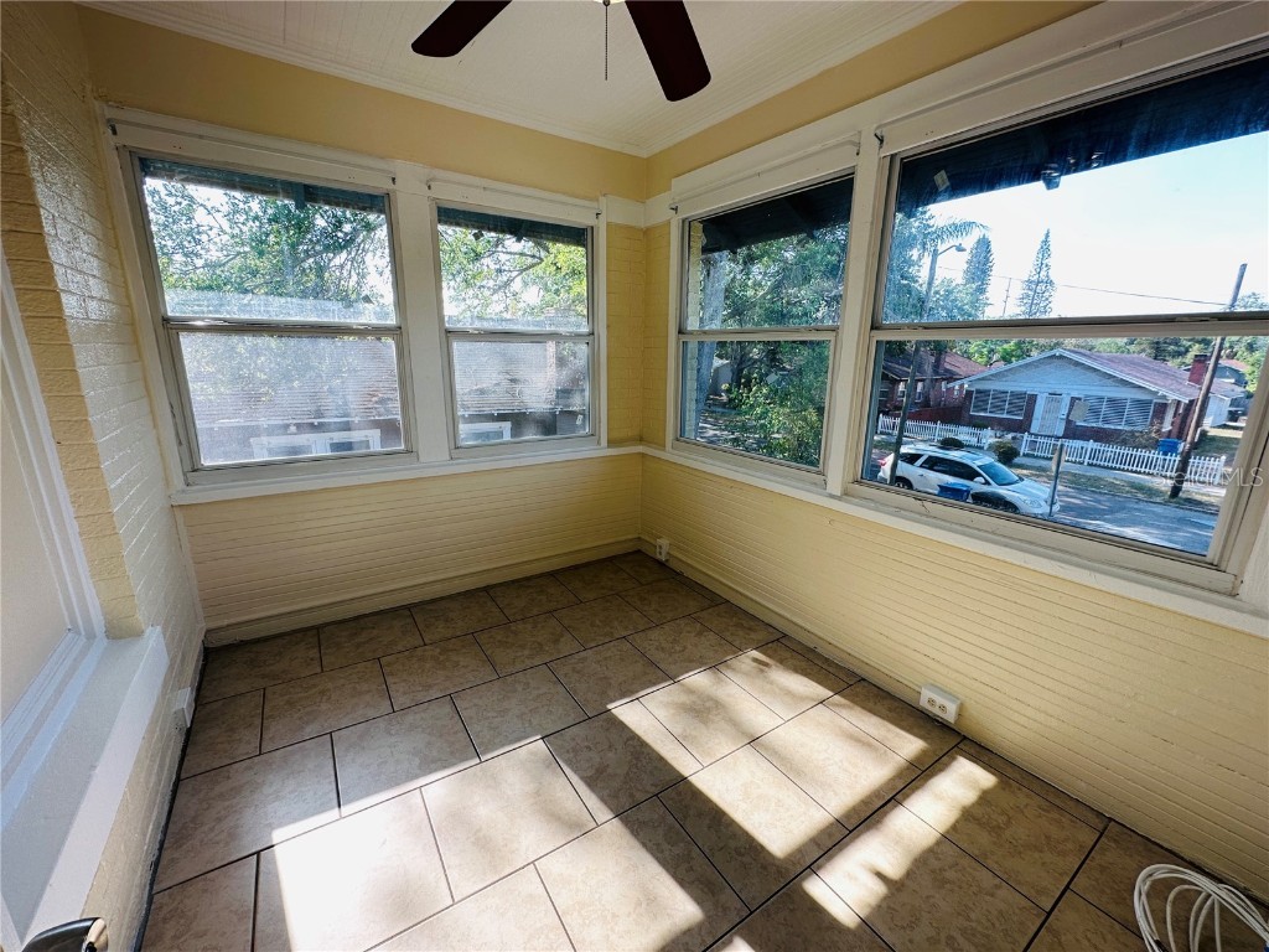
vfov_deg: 85.7
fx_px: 513
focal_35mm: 14
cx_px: 634
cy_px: 476
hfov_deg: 102.1
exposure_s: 1/149
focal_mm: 2.22
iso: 40
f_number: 2.2
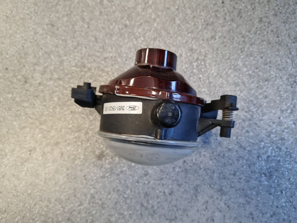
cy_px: 112
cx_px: 148
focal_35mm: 26
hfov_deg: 67.3
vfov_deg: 53.1
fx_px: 223
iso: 320
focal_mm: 5.4
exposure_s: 1/100
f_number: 1.8
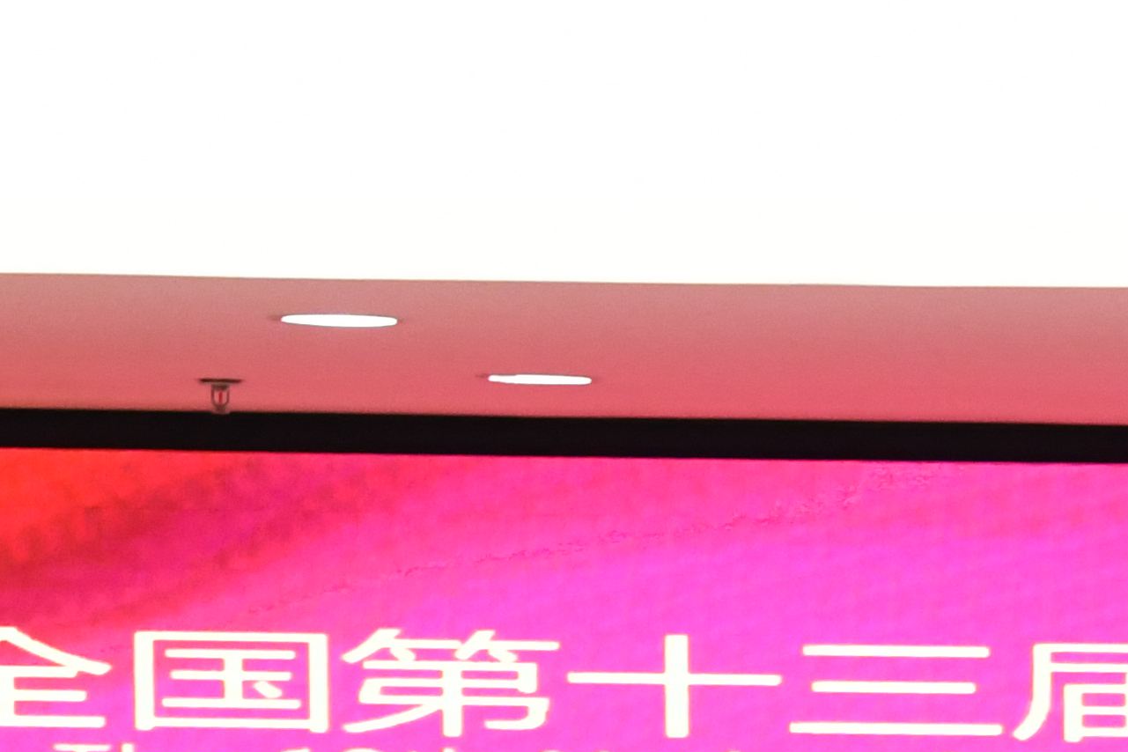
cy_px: 1466
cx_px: 2297
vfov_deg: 4.7
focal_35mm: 290
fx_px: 9086
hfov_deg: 6.9
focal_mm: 45
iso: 2000
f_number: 4.5
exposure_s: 1/80
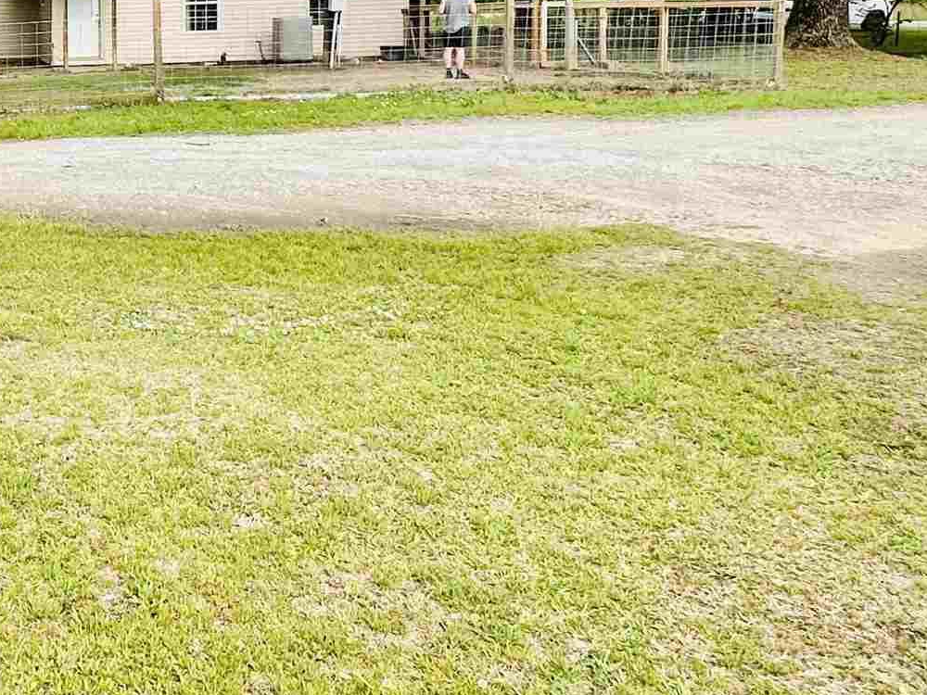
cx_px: -117
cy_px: 120
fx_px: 1152
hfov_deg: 36.4
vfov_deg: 32.5
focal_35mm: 43
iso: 40
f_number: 2.2
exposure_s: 1/720
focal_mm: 2.22
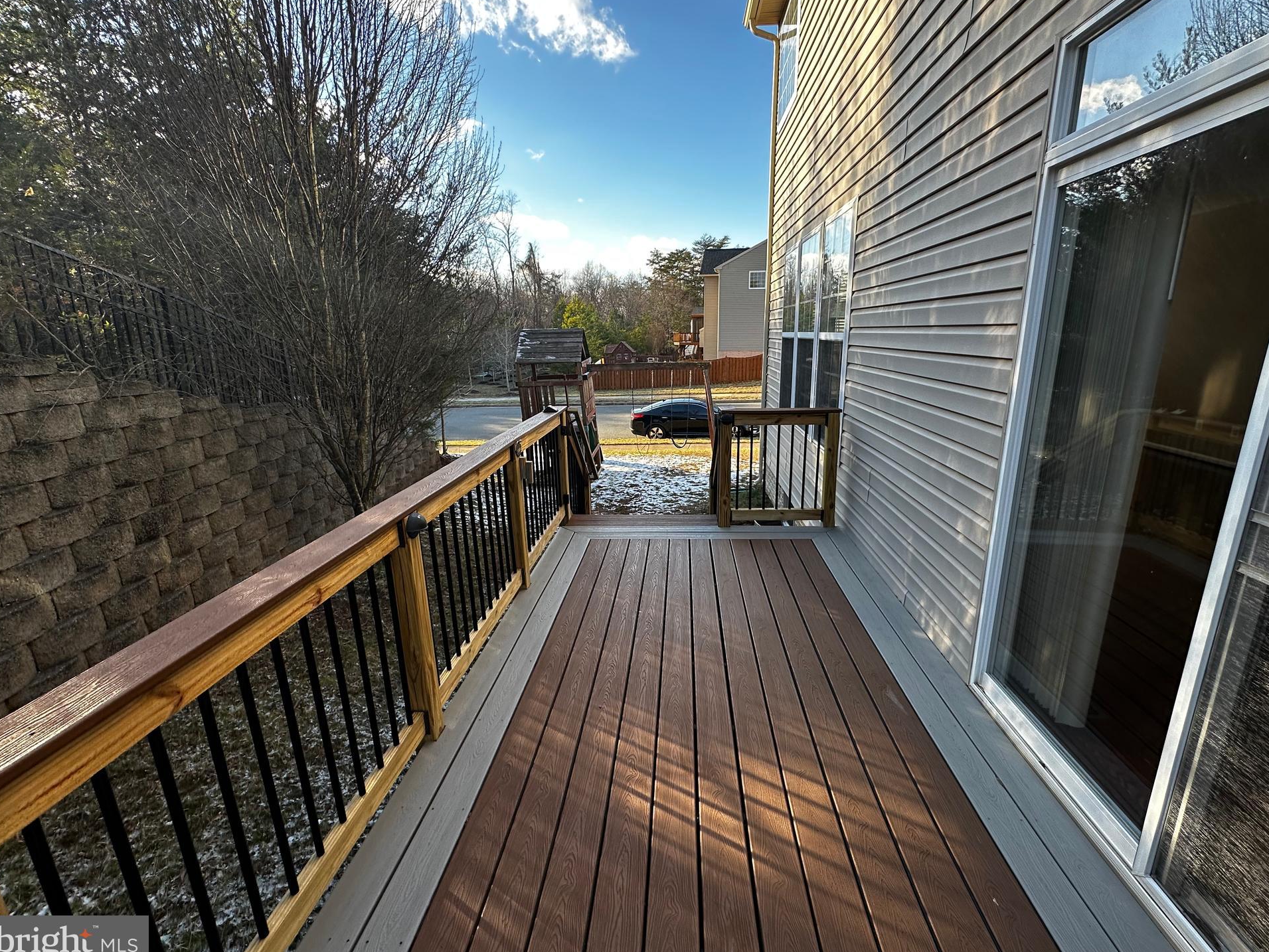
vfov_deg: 81.7
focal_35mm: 15
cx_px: 663
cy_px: 460
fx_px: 550
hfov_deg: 98.1
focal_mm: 2.22
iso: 40
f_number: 2.2
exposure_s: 1/211
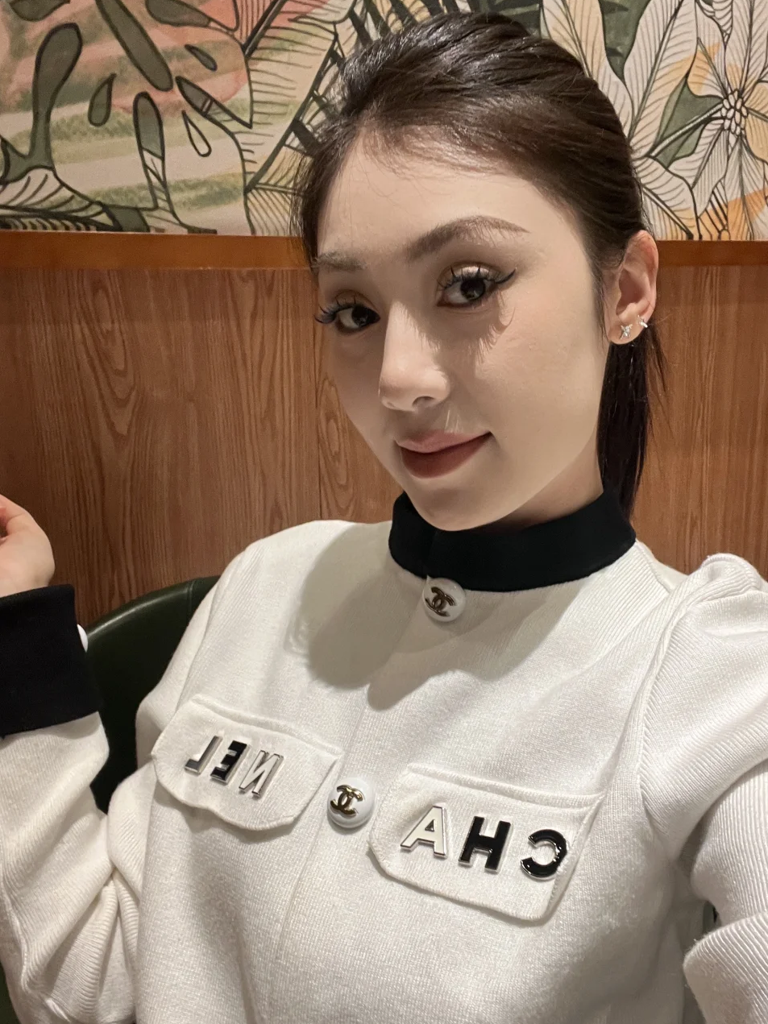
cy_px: 565
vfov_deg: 53.9
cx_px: 434
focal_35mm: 34
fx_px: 1006
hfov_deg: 41.7
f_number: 2.2
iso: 250
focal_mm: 2.71
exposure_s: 1/33
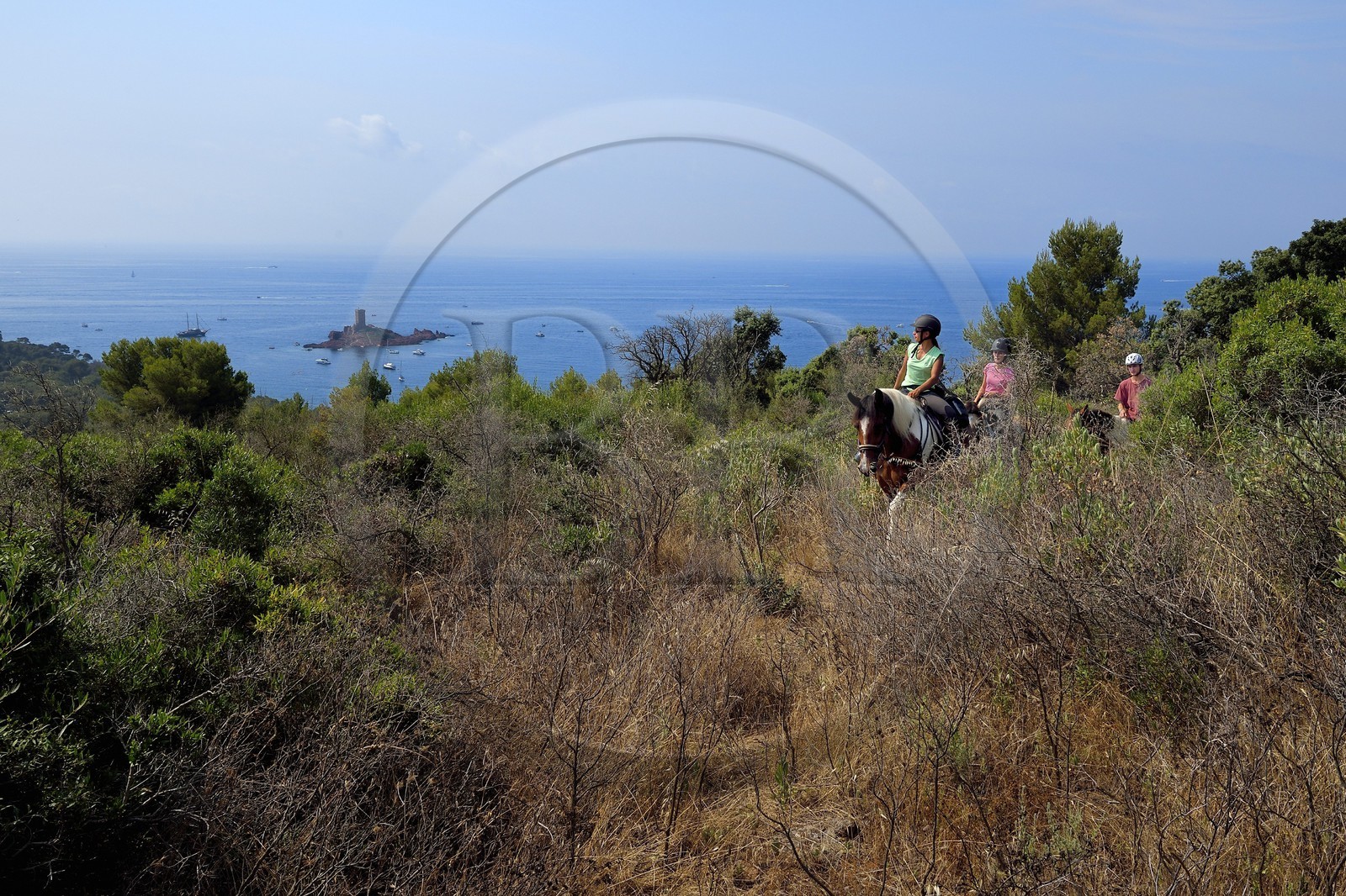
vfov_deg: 43.6
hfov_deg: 61.9
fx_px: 1121
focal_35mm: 30
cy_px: 448
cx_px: 673
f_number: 13
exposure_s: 1/500
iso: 400
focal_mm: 30
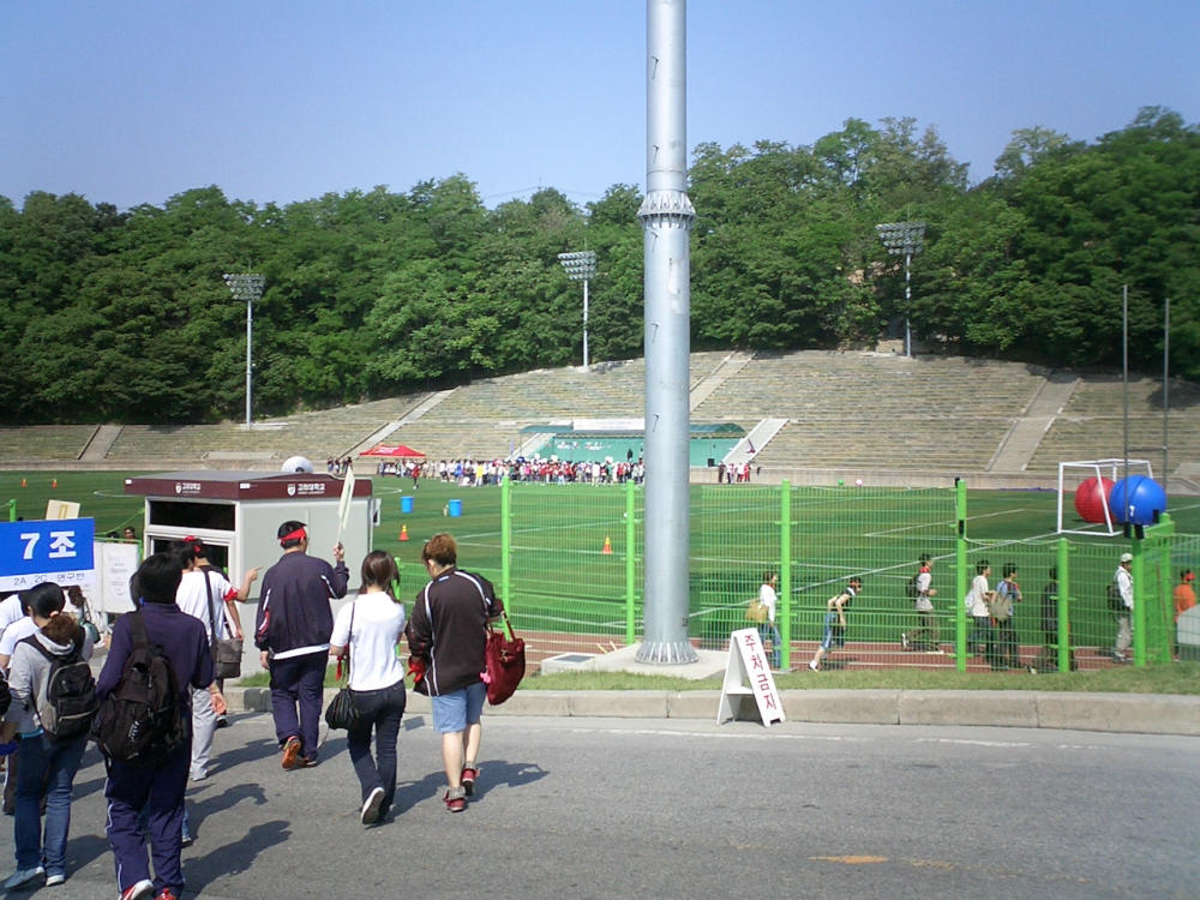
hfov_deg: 50.1
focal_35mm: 37
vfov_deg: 38.7
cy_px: 450
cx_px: 600
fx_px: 1283
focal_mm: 5.6
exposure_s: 1/800
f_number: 3.5
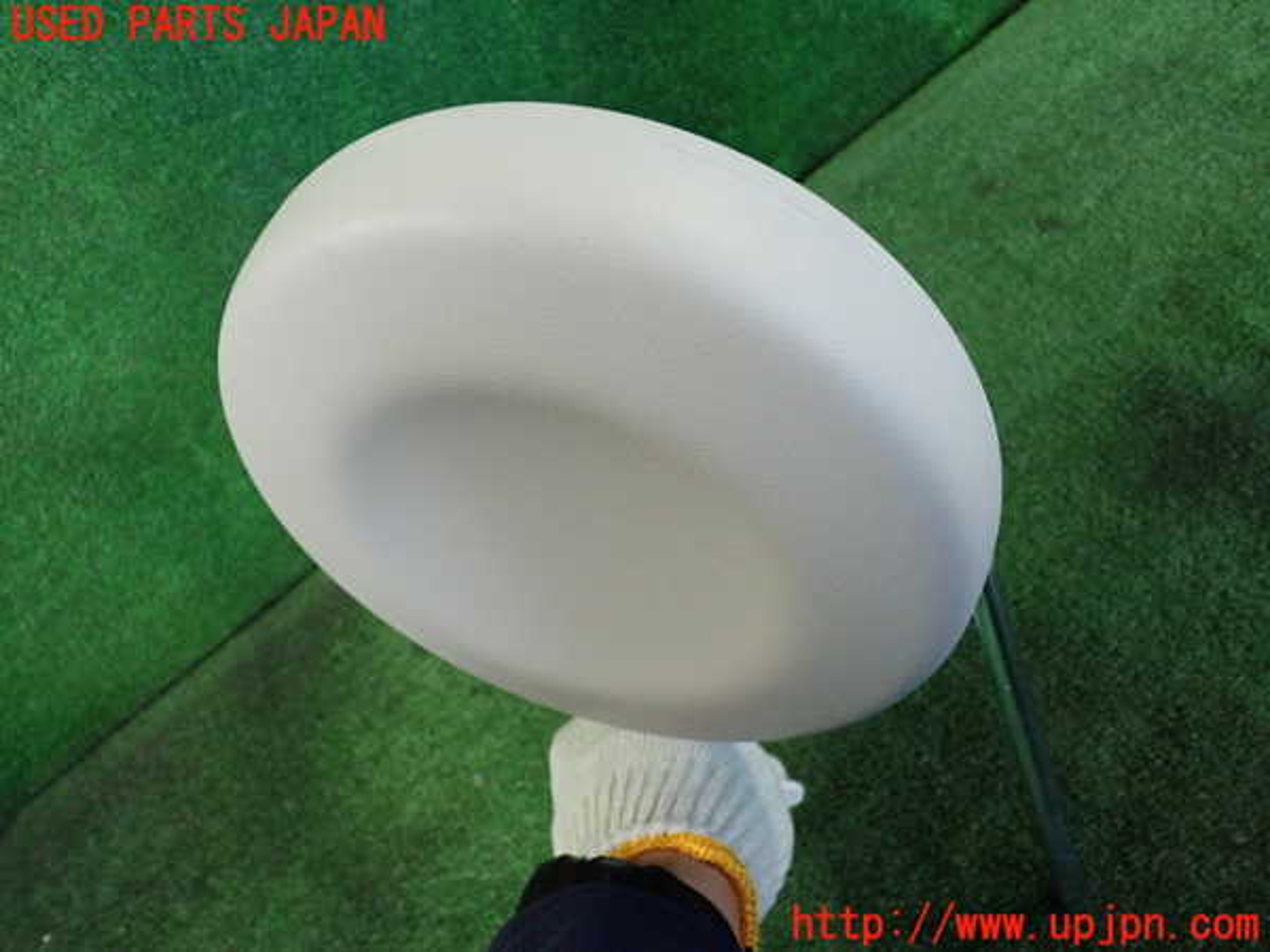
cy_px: 476
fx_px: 1101
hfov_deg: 60.0
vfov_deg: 46.8
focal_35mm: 30
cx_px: 635
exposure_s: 1/125
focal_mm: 5.4
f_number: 2.3
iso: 640
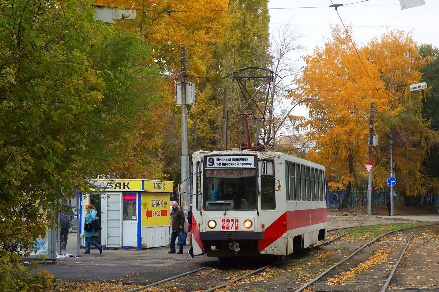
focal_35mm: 78
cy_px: 146
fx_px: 951
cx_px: 220
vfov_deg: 17.5
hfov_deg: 26.0
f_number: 4.5
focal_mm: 29.15
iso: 640
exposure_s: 1/500
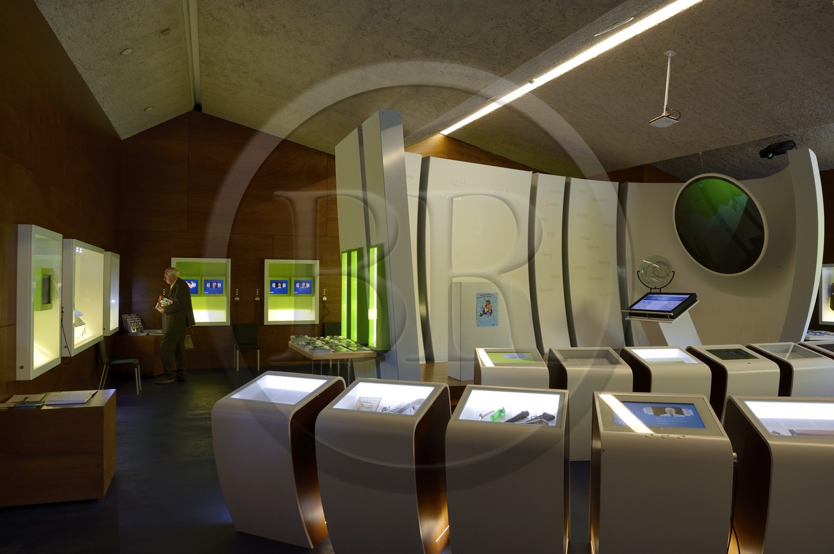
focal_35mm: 24
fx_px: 556
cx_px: 417
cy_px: 277
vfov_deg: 53.1
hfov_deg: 73.8
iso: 640
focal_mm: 24
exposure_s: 1/30
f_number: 5.6
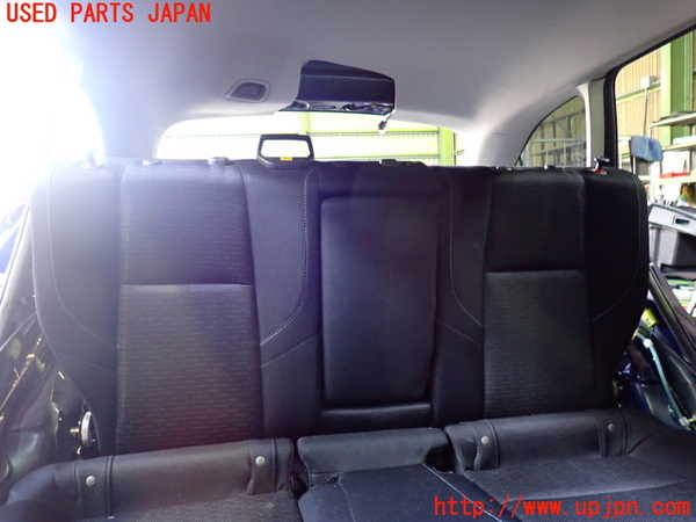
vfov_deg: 54.9
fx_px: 503
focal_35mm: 25
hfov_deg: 69.4
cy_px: 261
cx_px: 348
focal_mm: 4.5
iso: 800
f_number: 2
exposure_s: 1/25
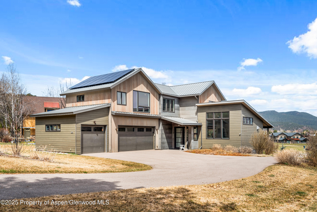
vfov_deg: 43.6
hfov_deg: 61.9
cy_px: 106
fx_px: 264
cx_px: 158
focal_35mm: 30
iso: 400
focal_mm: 30
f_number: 10
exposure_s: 1/250
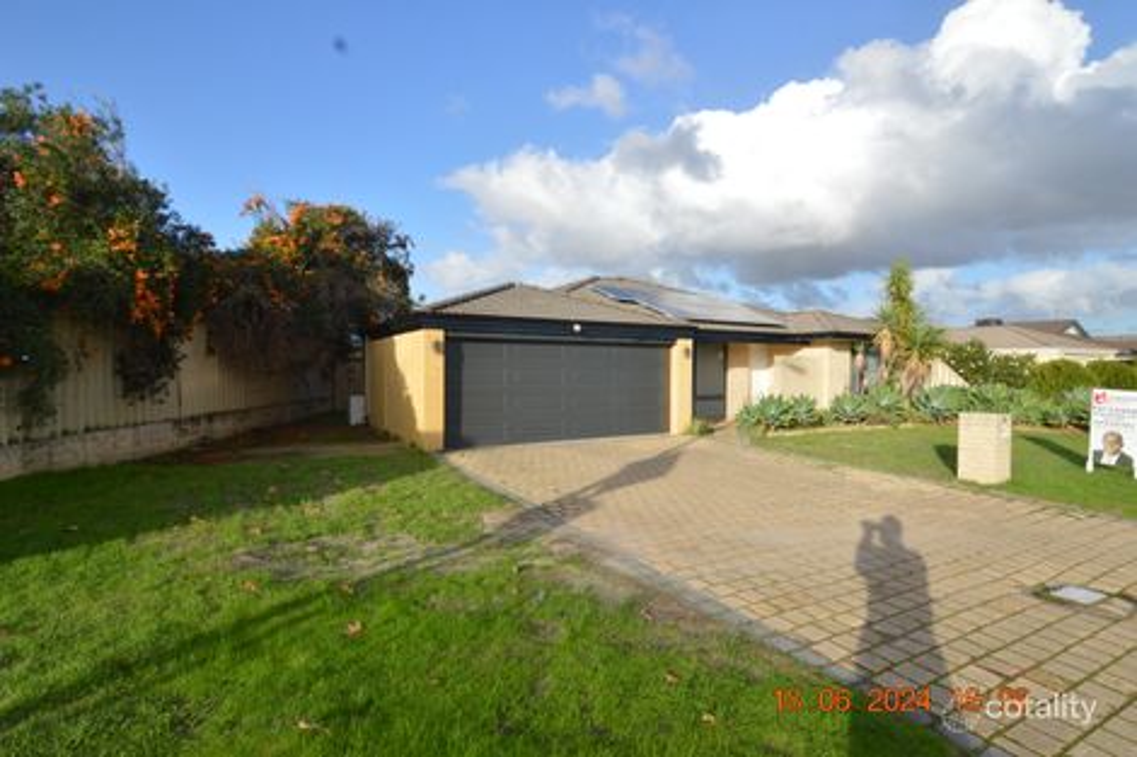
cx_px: 568
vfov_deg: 72.0
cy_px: 378
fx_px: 521
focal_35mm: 16
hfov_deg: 95.0
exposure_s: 1/125
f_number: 10
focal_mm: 11
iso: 200
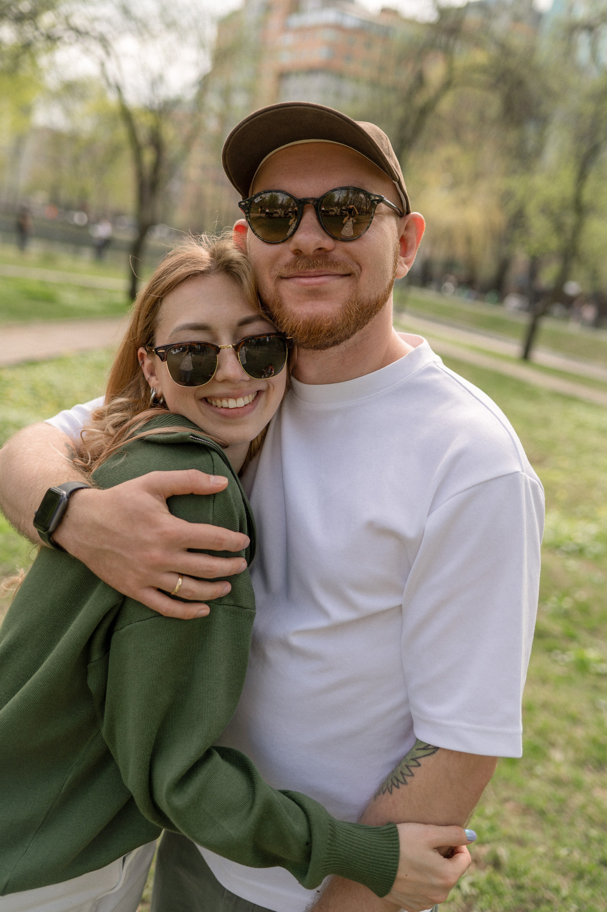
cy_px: 456
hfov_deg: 37.8
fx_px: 886
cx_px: 304
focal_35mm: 35
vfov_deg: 54.5
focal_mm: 35
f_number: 2.5
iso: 125
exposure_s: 1/1250
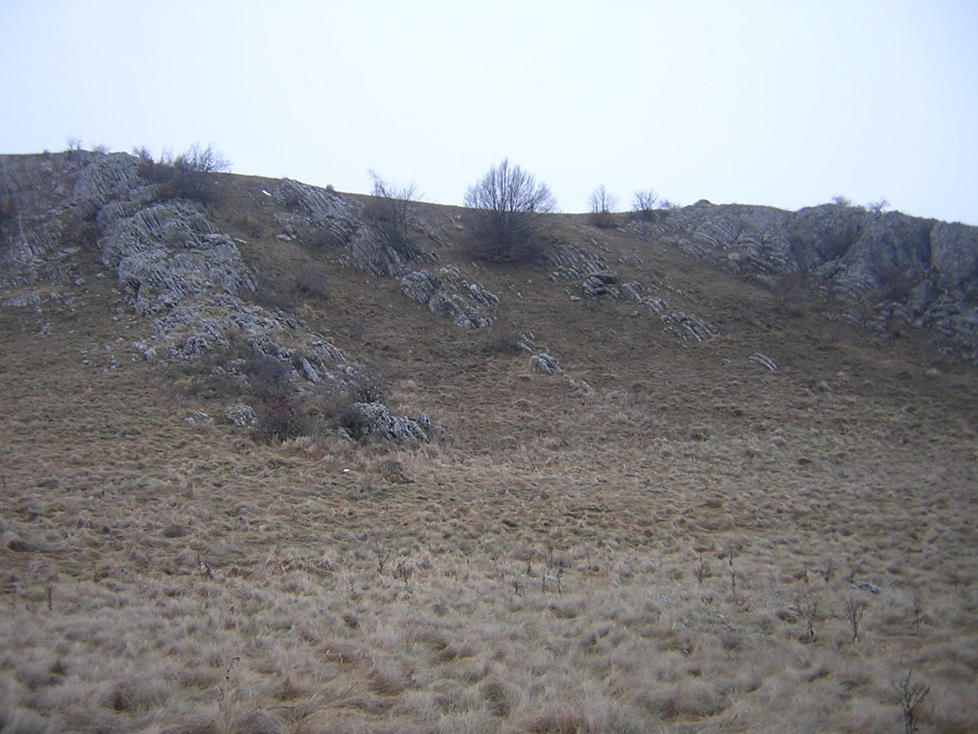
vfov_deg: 39.7
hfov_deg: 51.4
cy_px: 367
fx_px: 1017
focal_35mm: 36
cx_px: 489
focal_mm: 4.7
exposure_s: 1/47.2
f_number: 2.6
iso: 100
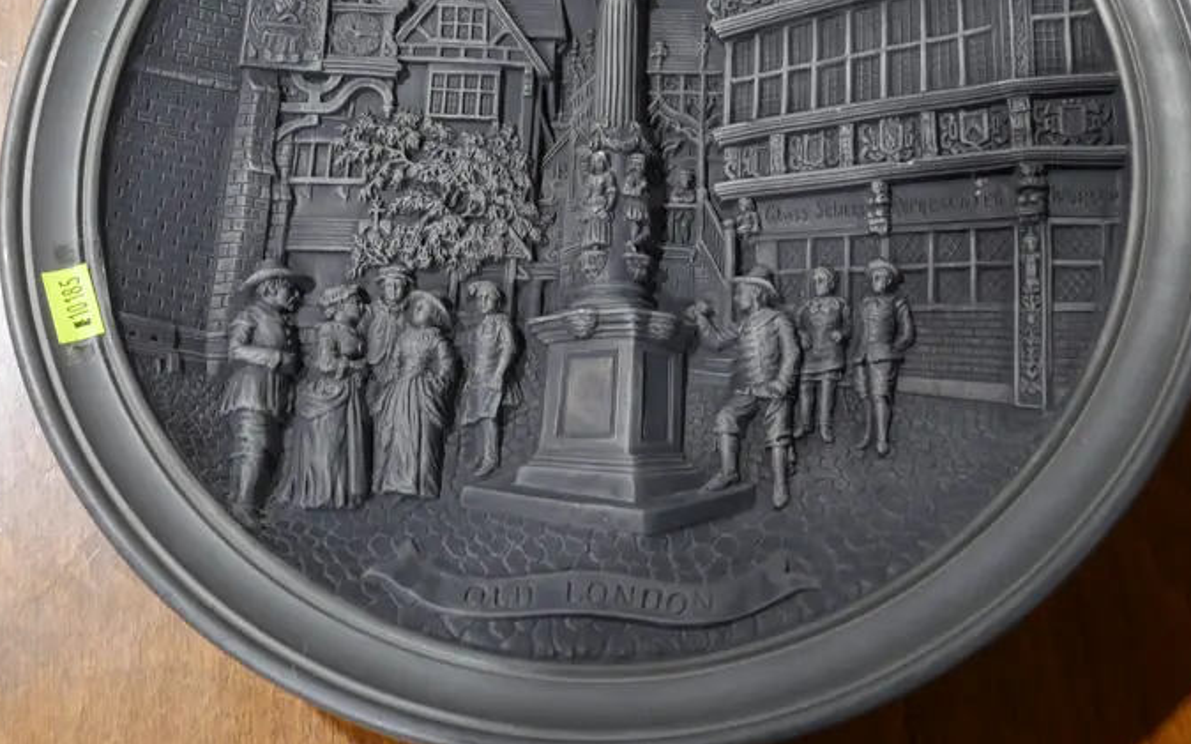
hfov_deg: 35.1
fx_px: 1882
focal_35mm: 58
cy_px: 213
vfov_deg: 22.2
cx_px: 581
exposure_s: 1/60
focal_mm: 18
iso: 640
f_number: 4
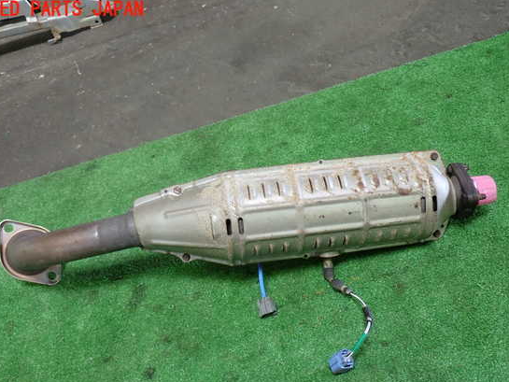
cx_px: 254
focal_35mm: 33
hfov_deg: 55.3
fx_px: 485
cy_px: 208
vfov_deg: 42.9
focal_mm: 5.4
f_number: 2.3
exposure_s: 1/40
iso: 200
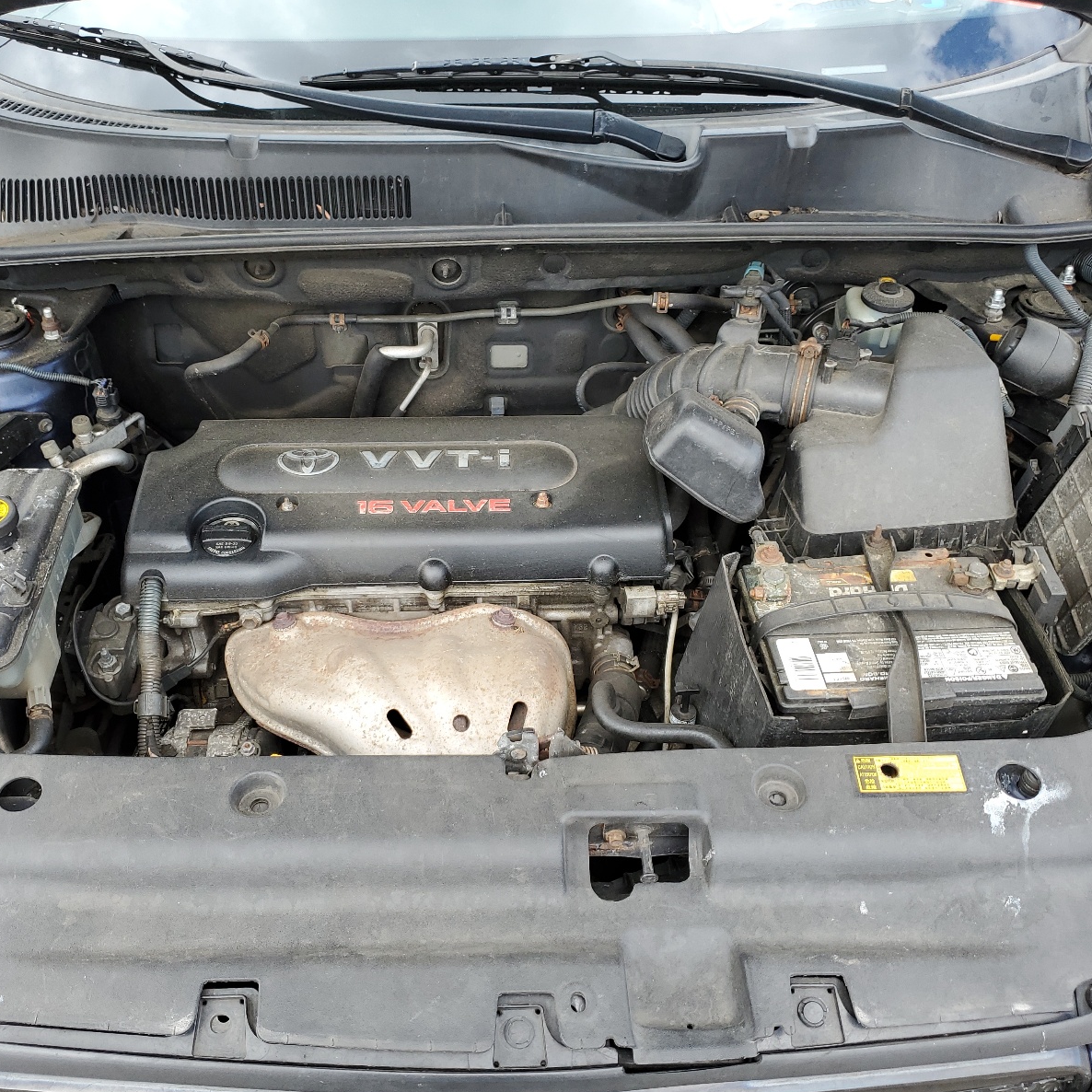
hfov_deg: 52.5
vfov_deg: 52.5
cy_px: 552
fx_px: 1106
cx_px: 505
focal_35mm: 31
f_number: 1.5
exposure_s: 1/345
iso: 50
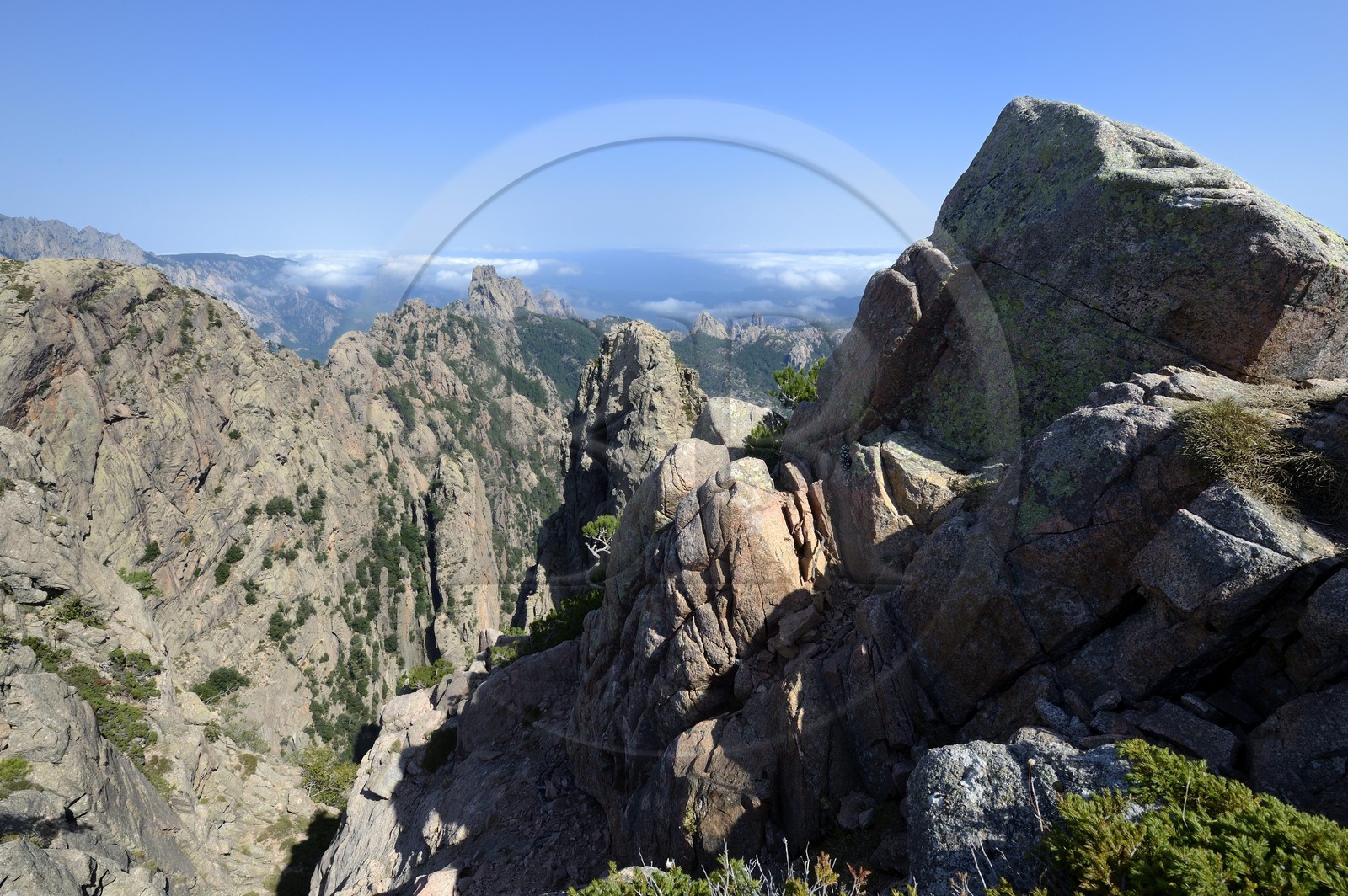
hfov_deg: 100.4
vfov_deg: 77.2
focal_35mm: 15
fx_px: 561
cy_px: 448
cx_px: 674
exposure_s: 1/250
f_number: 11
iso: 200
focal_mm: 15
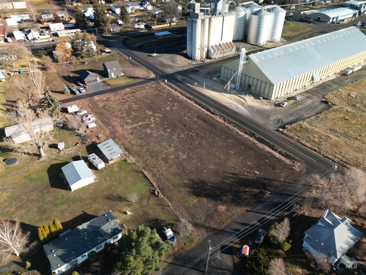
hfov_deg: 71.6
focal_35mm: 24
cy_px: 138
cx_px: 183
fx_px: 254
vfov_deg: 56.8
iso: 120
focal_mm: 6.72
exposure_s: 1/60
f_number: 1.7
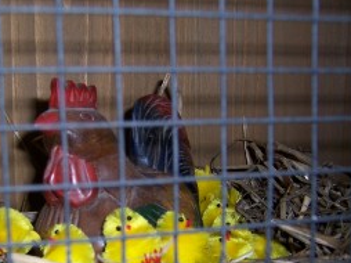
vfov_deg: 27.7
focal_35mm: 52
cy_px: 184
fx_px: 527
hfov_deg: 35.8
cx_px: 79
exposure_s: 1/60
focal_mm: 5.5
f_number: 2.8
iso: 80
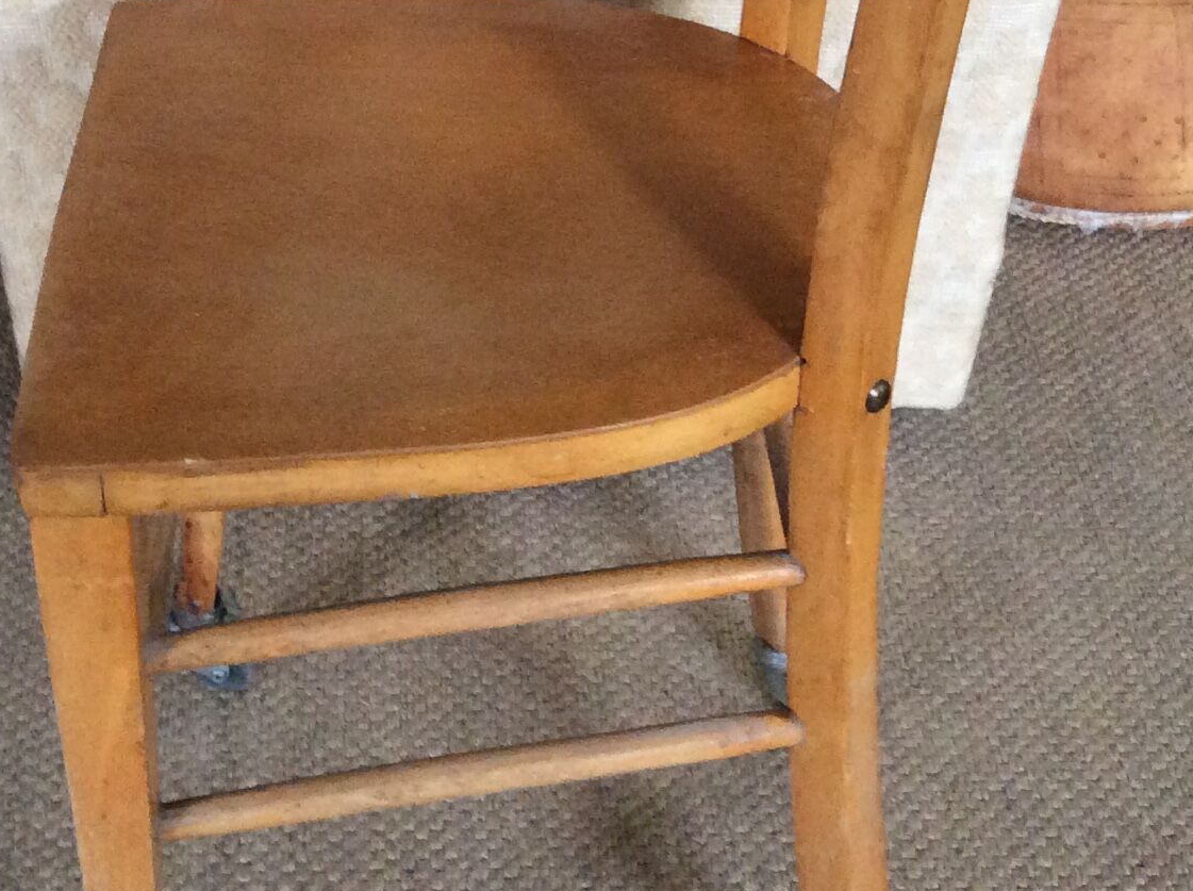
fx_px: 2546
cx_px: 589
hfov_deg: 26.4
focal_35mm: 74
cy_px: 224
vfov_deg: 19.7
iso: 200
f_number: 2.4
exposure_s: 1/25
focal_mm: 3.3
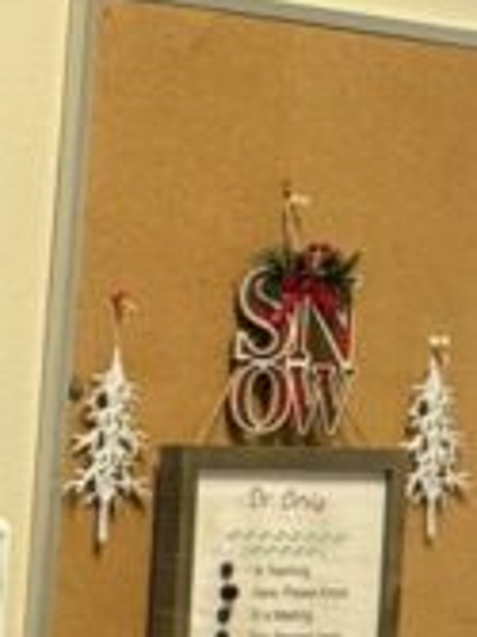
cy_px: 889
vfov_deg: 12.9
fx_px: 2704
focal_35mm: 147
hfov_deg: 8.9
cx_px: -733
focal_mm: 6.76
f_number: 1.78
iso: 500
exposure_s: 1/60
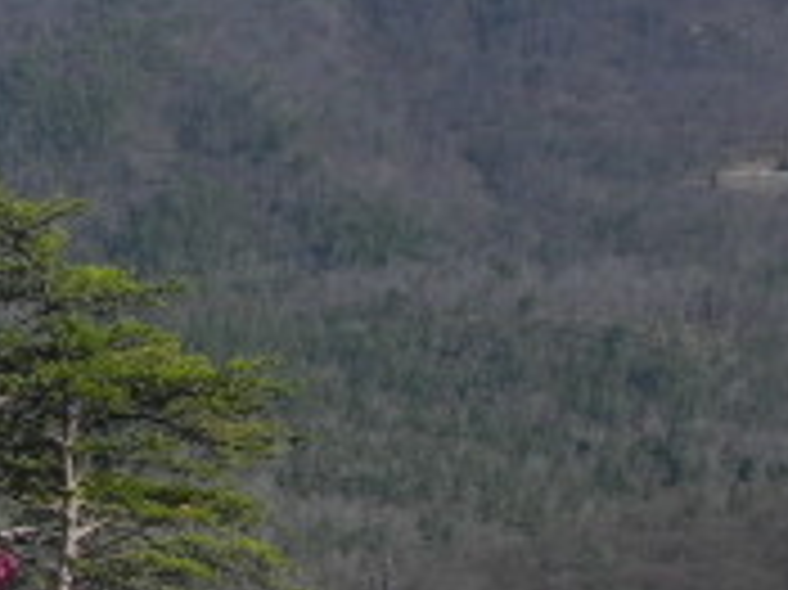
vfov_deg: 9.0
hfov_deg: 10.4
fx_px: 3731
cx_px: -1117
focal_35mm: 164
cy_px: 486
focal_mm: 6
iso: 100
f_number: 3.5
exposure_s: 1/890
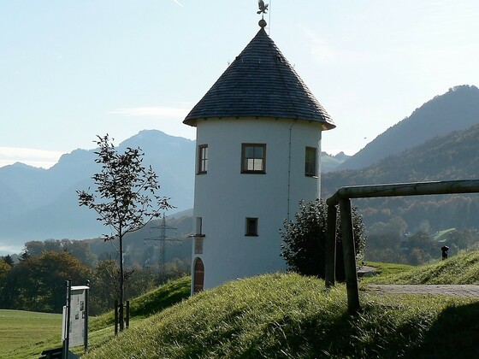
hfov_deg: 32.2
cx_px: 240
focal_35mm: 60
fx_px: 830
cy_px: 180
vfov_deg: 24.4
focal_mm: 10.2
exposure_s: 1/500
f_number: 5.6
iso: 64
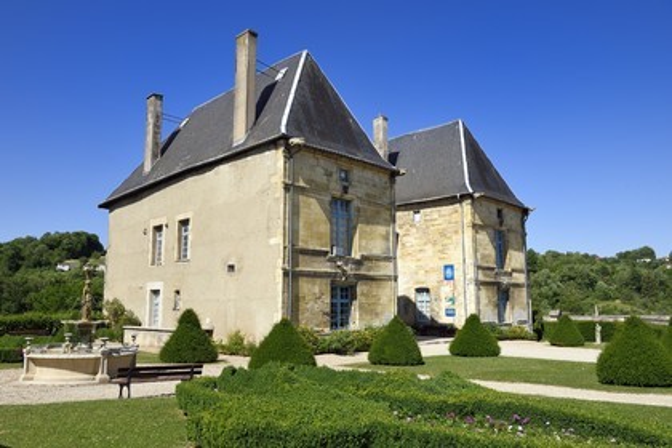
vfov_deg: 43.6
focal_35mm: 30
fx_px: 560
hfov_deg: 61.9
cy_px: 224
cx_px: 336
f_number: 14
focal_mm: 30
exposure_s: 1/250
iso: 200
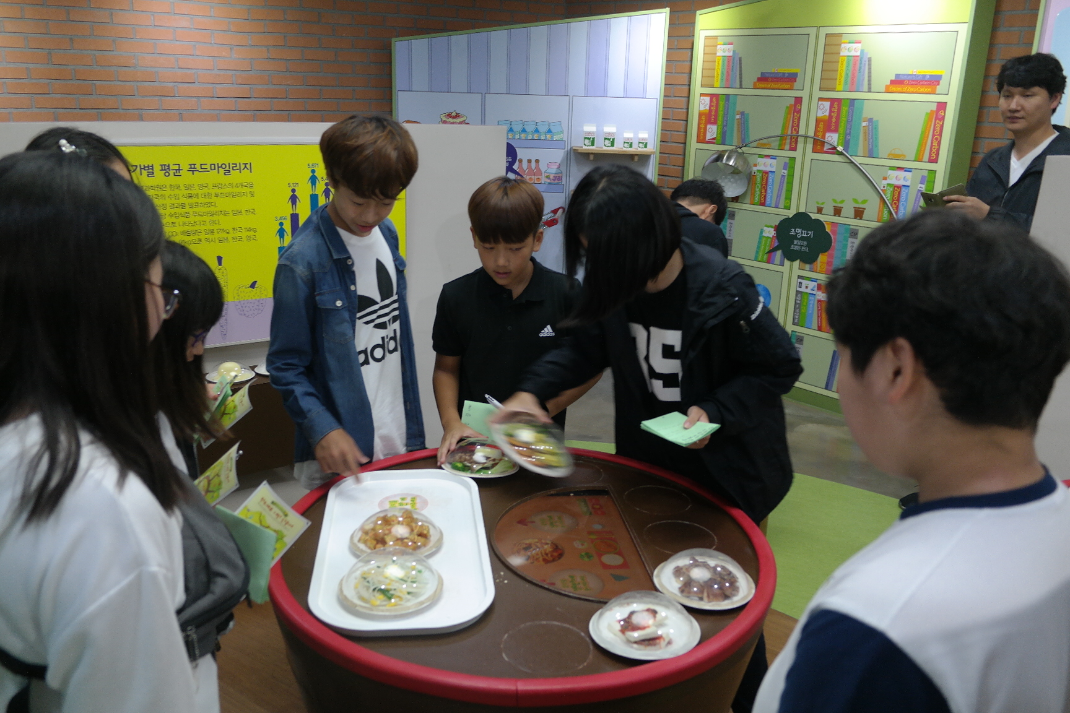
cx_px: 535
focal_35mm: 30
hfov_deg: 61.9
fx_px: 892
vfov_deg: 43.6
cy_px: 356
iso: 400
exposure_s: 1/40
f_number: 3.5
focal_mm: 20
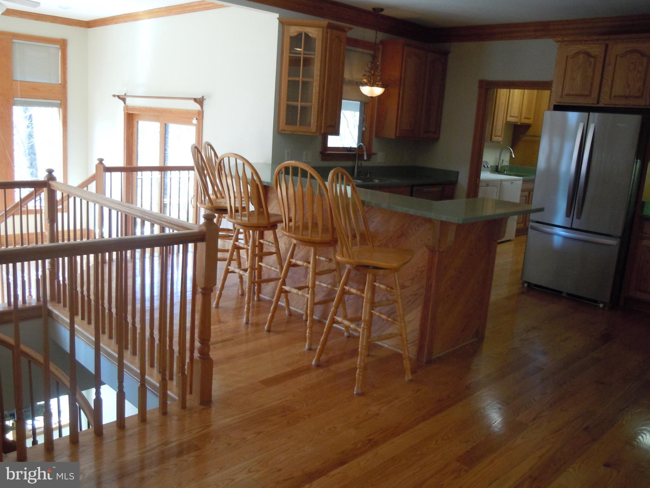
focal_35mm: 33
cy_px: 244
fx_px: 620
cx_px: 325
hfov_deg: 55.4
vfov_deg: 42.9
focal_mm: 5.9
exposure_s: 1/50
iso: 400
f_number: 4
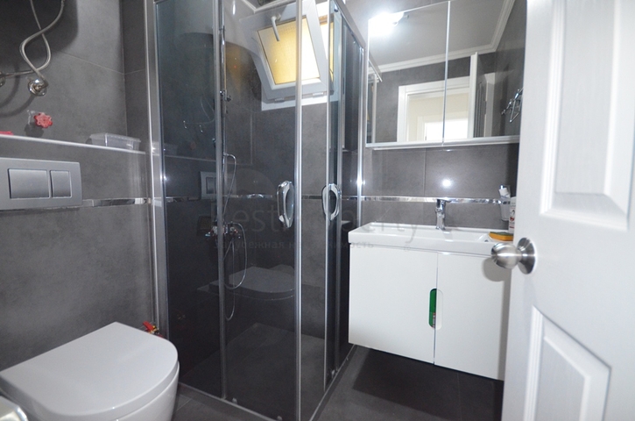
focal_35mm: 15
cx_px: 318
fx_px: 264
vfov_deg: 77.1
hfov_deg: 100.5
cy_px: 210
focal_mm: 10
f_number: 4
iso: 3200
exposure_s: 1/60
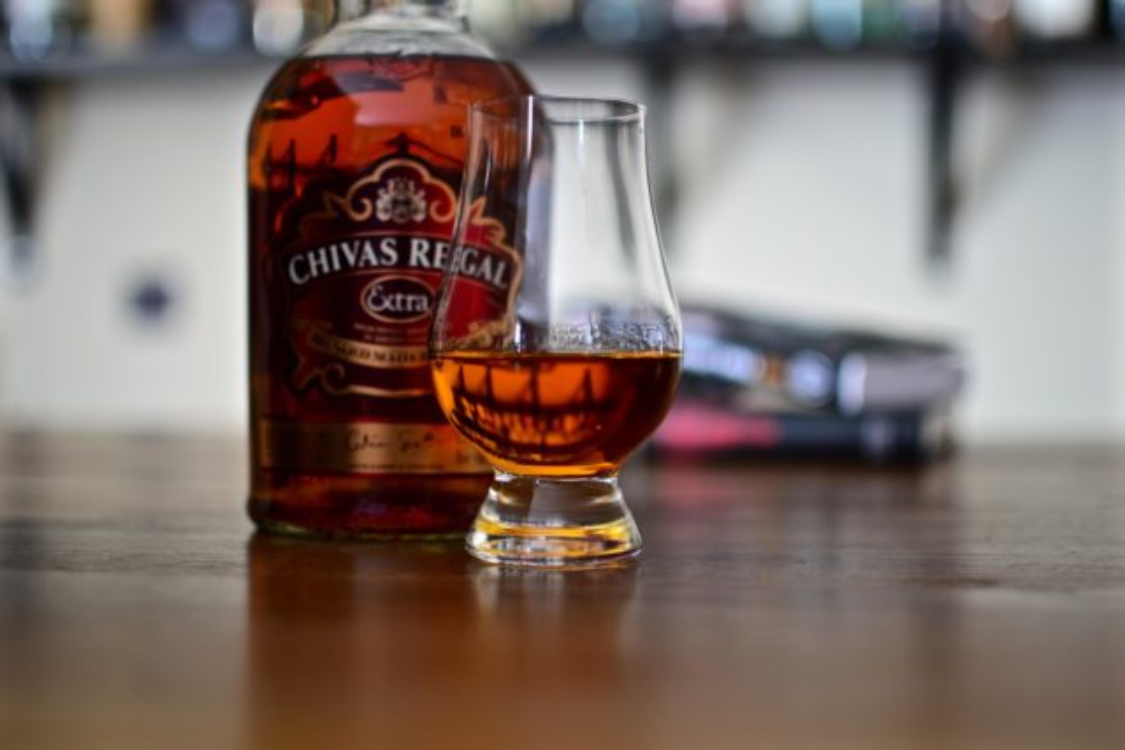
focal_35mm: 52
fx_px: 1641
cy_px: 375
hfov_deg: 37.8
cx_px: 562
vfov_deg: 25.8
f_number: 1.8
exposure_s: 1/6
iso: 100
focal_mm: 35
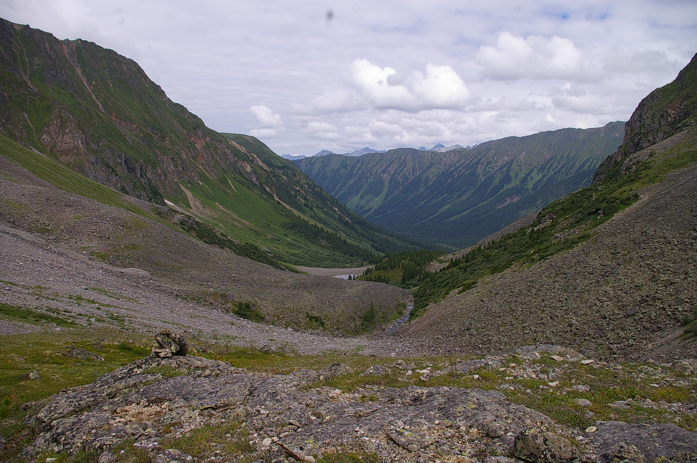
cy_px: 232
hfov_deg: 67.4
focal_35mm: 27
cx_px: 348
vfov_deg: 47.8
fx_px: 522
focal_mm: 18
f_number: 8
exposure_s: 1/350
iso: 200
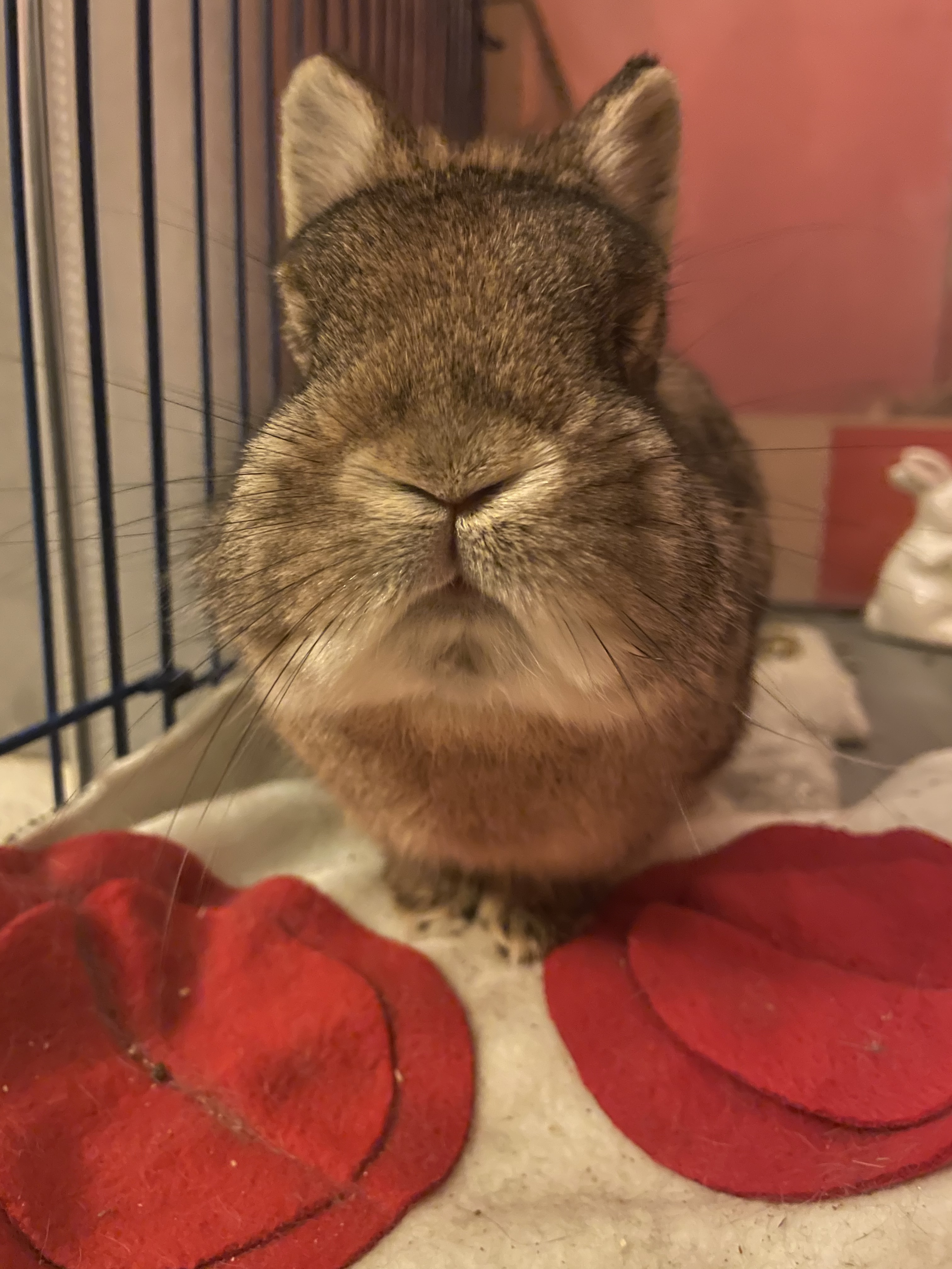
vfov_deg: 67.3
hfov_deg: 53.1
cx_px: 476
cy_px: 634
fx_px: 953
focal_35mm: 26
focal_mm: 4.2
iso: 1000
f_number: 1.6
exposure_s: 1/24
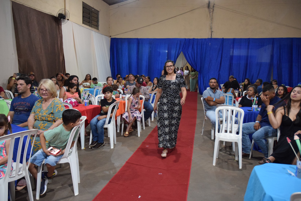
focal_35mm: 27
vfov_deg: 48.0
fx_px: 226
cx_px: 150
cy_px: 100
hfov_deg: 67.3
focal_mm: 18
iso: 2800
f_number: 3.5
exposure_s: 1/60
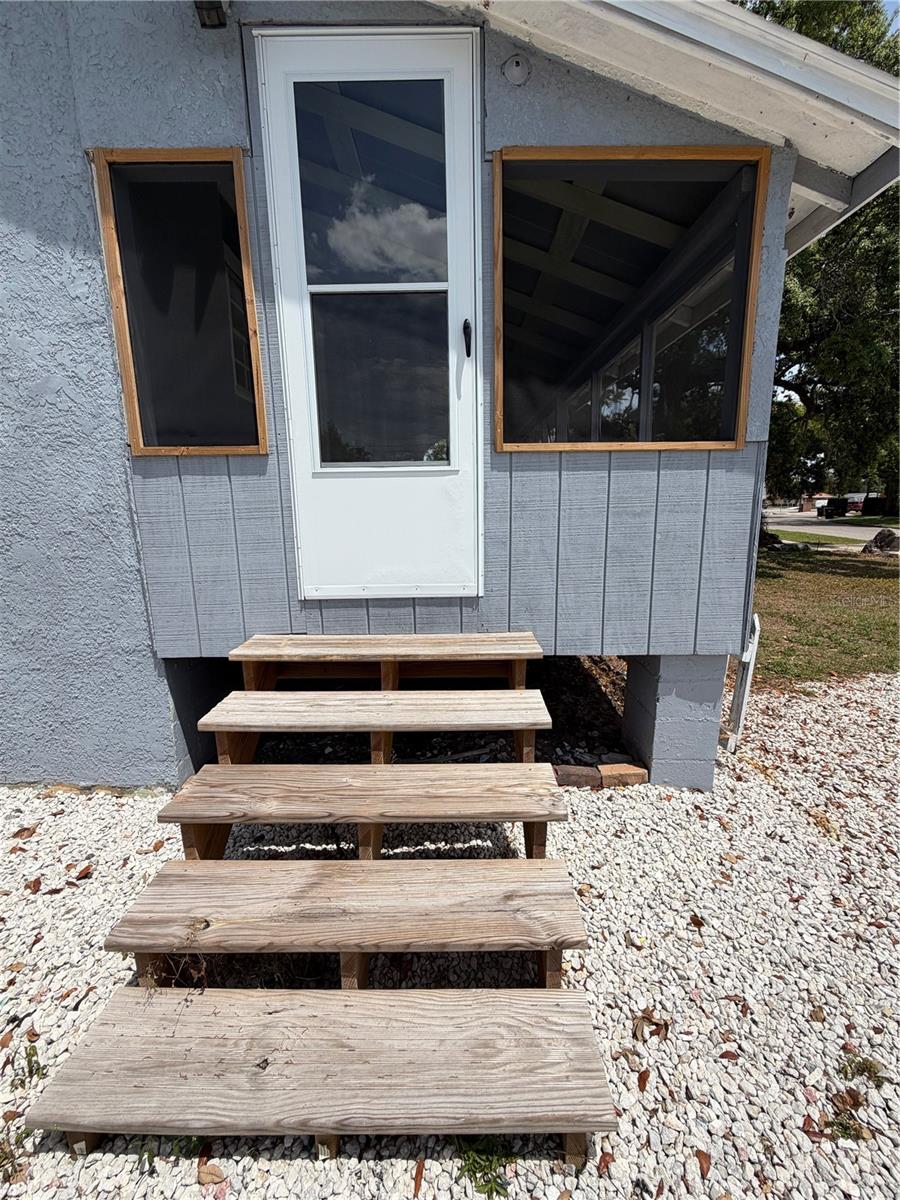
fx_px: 485
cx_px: 450
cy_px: 600
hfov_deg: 85.7
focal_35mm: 14
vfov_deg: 102.1
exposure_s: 1/1211
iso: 20
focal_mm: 2.22
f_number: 2.2
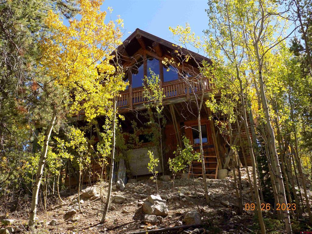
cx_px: 156
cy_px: 117
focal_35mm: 34
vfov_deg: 41.8
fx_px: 306
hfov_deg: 54.0
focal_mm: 6.1
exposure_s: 1/250
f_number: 3.4
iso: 80
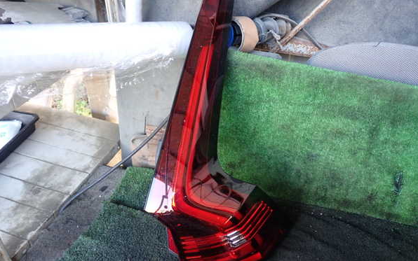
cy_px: 123
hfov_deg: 59.6
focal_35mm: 32
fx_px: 365
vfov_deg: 39.5
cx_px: 208
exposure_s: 1/40
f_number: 2.3
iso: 200
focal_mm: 5.4
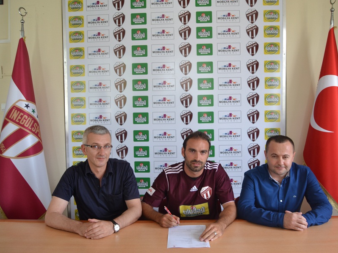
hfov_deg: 59.9
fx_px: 293
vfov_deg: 46.8
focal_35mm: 30
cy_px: 126
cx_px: 177
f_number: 4
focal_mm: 18
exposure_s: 1/60
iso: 400
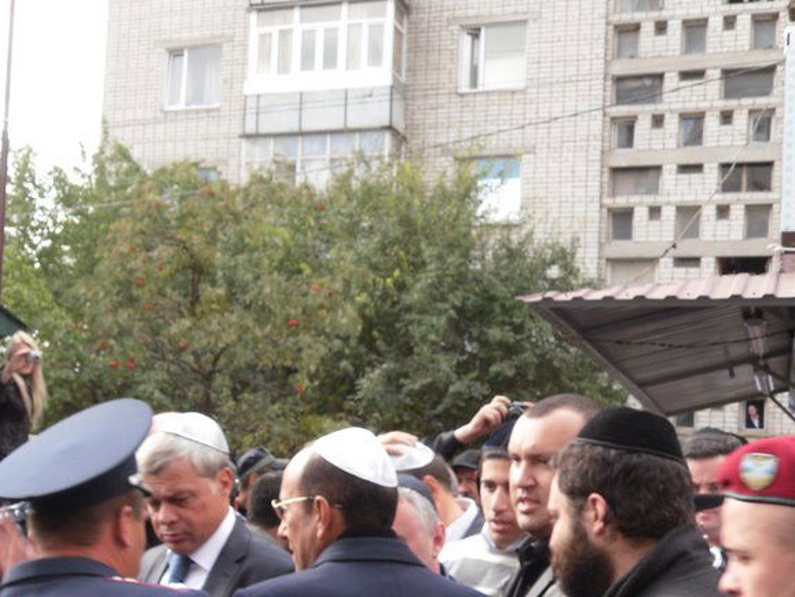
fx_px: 1424
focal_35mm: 62
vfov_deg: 23.4
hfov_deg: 30.9
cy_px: 465
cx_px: 243
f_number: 3.5
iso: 100
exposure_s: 1/90
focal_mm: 6.3
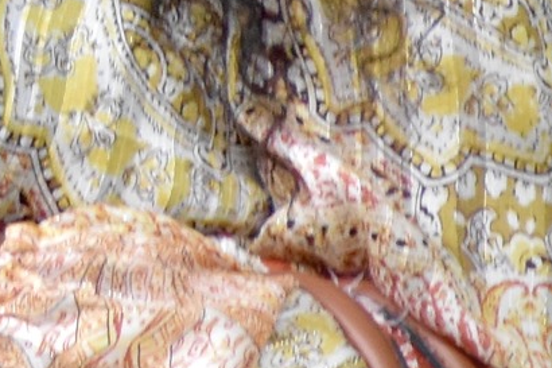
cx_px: -963
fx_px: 50454
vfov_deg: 0.4
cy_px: -597
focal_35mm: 3292
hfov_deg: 0.6
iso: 2500
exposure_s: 1/500
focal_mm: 300
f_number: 6.3
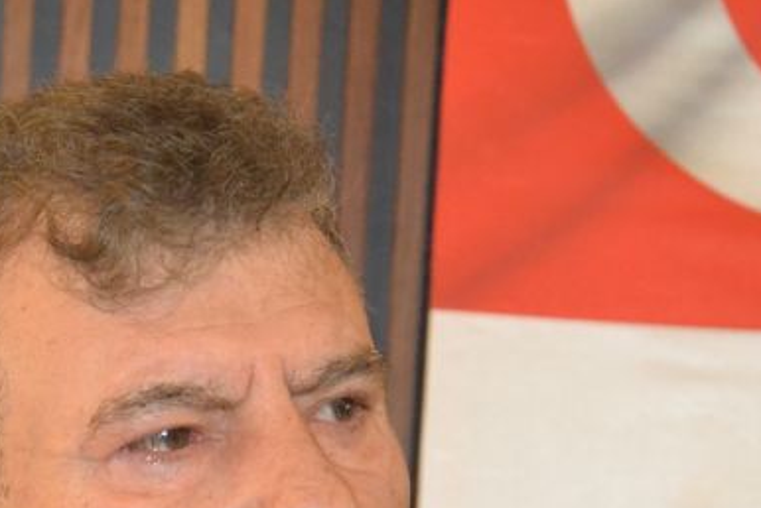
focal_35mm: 218
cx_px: 122
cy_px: 701
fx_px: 4612
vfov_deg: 6.3
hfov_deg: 9.4
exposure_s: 1/60
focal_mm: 52
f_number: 5
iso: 3200
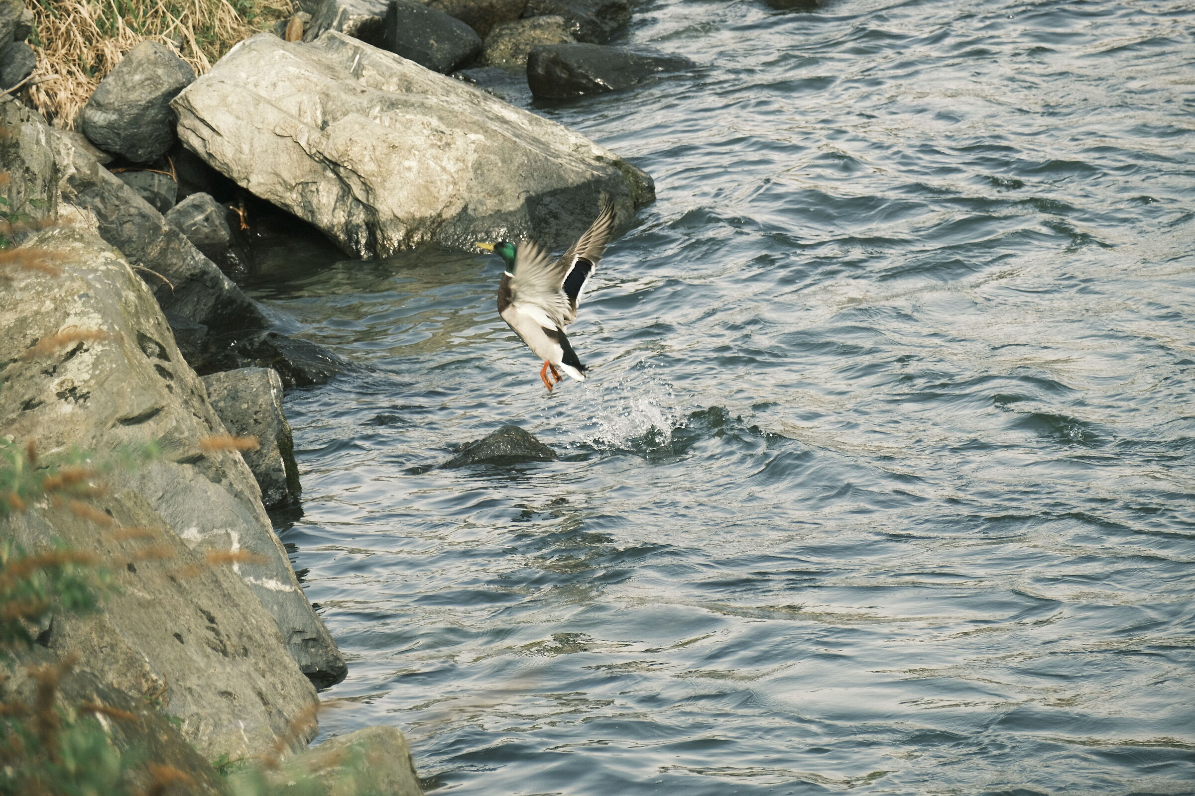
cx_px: 598
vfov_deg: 3.1
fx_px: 14936
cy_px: 398
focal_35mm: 450
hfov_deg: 4.6
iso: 320
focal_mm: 300
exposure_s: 1/450
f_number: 5.6
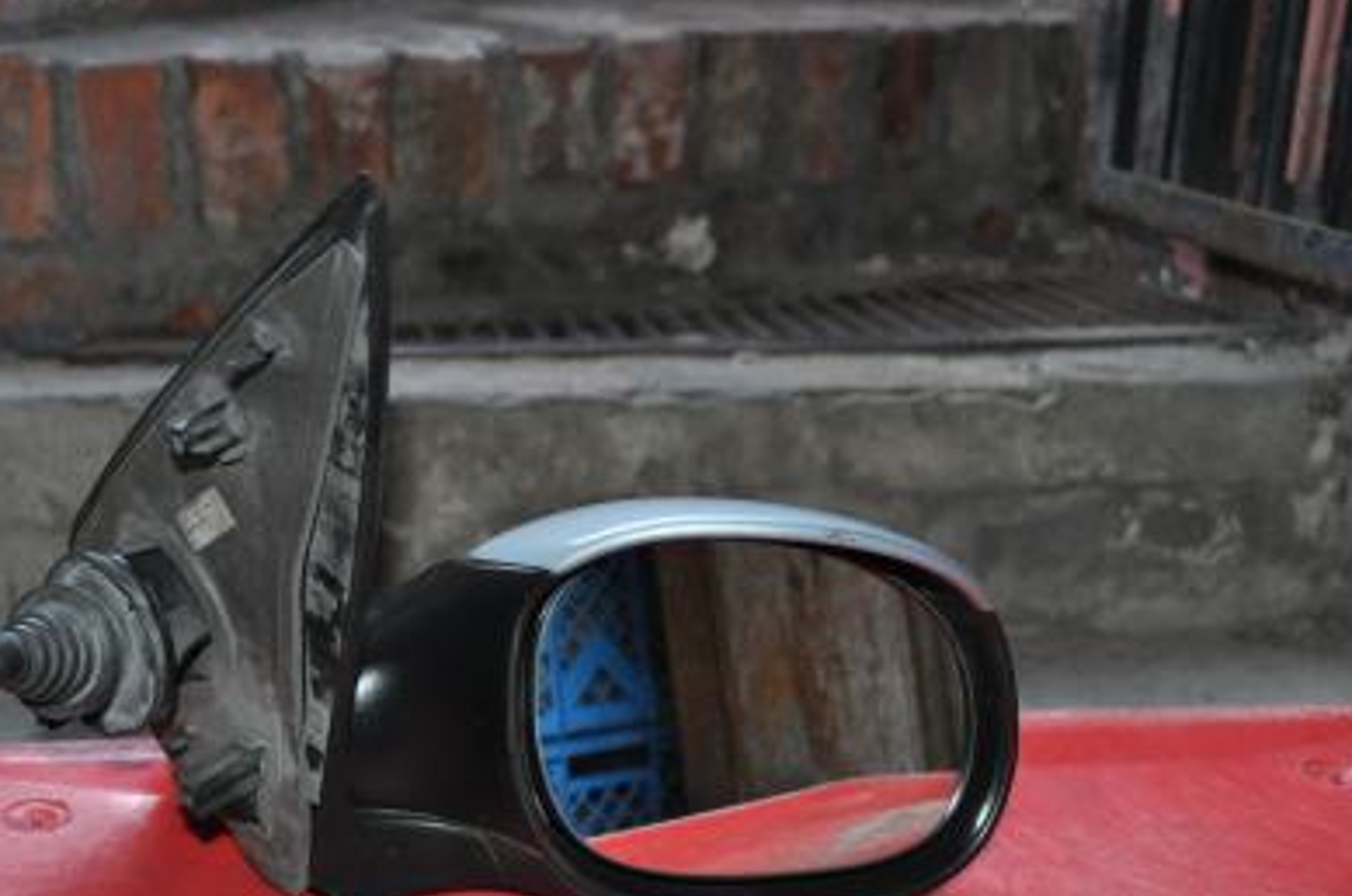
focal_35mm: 54
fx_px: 2025
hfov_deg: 36.7
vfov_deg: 24.9
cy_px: 552
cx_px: 500
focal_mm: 28
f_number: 4
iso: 800
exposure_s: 1/60
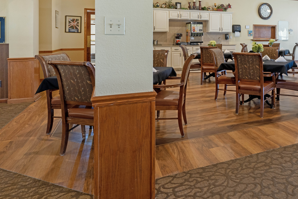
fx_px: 199
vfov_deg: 50.3
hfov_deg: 69.8
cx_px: 217
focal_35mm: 24
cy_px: 43
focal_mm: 14
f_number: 10
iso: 400
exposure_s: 1/3
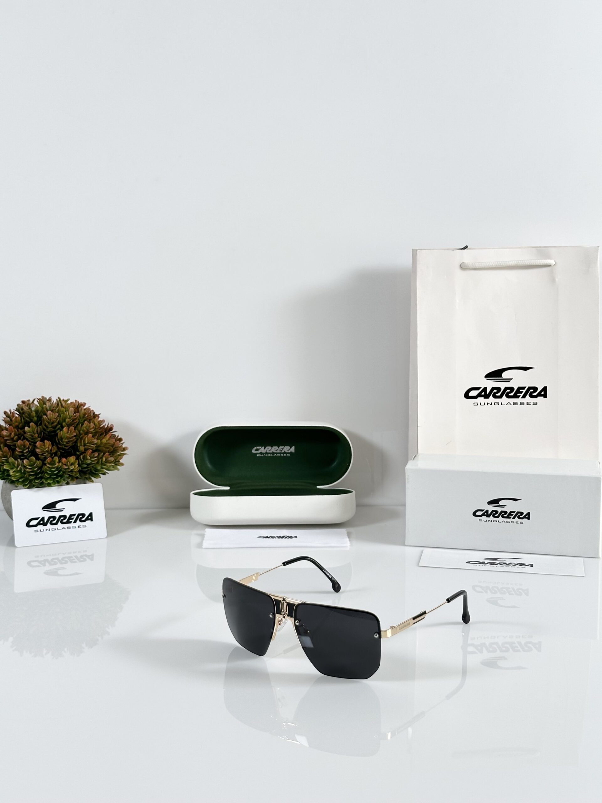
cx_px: 301
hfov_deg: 30.3
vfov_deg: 39.7
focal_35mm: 48
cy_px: 402
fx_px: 1113
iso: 40
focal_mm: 6.86
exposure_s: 1/107
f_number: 1.78
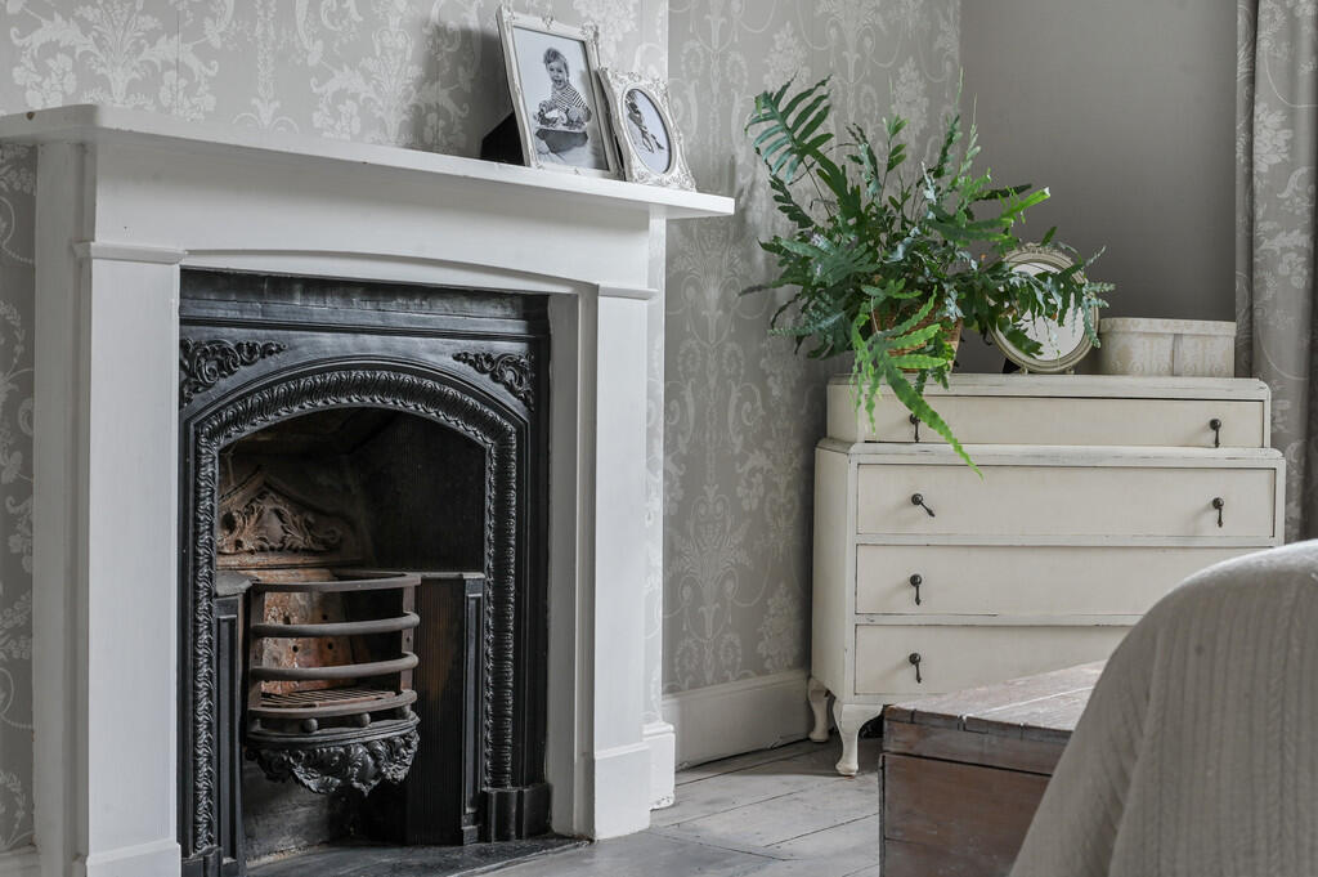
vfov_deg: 26.9
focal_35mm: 50
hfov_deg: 39.6
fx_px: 1829
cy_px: 438
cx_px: 659
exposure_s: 1/6
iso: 400
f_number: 10
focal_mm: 50
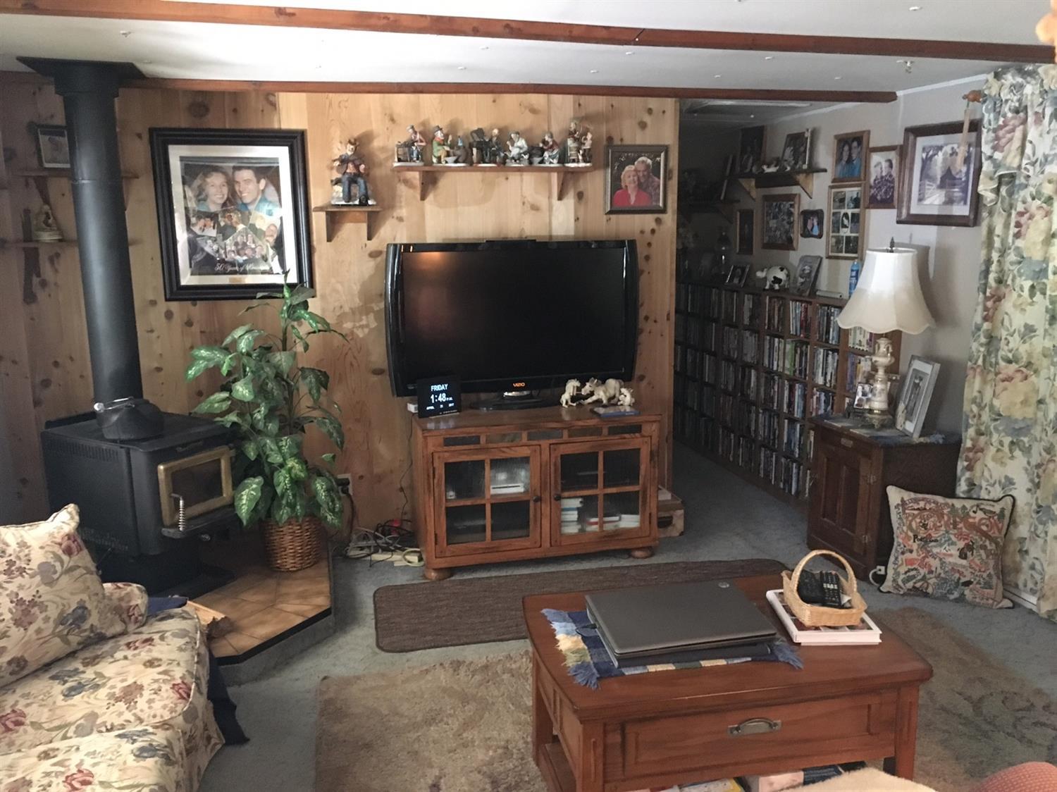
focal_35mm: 29
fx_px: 885
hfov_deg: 61.7
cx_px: 528
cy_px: 396
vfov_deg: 48.2
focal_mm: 4.15
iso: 320
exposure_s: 1/15
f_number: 2.2
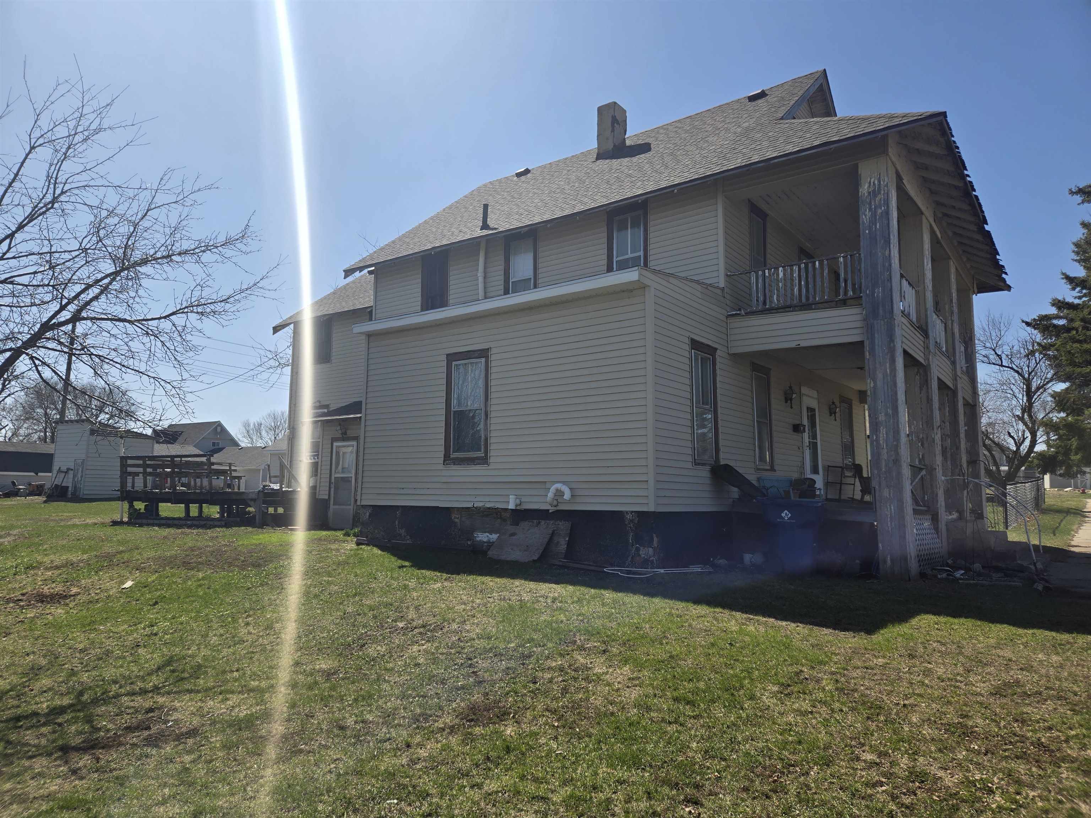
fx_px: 725
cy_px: 409
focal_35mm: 23
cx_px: 546
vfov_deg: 58.9
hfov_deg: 73.9
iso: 25
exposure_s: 1/2490
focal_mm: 5.4
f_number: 1.8
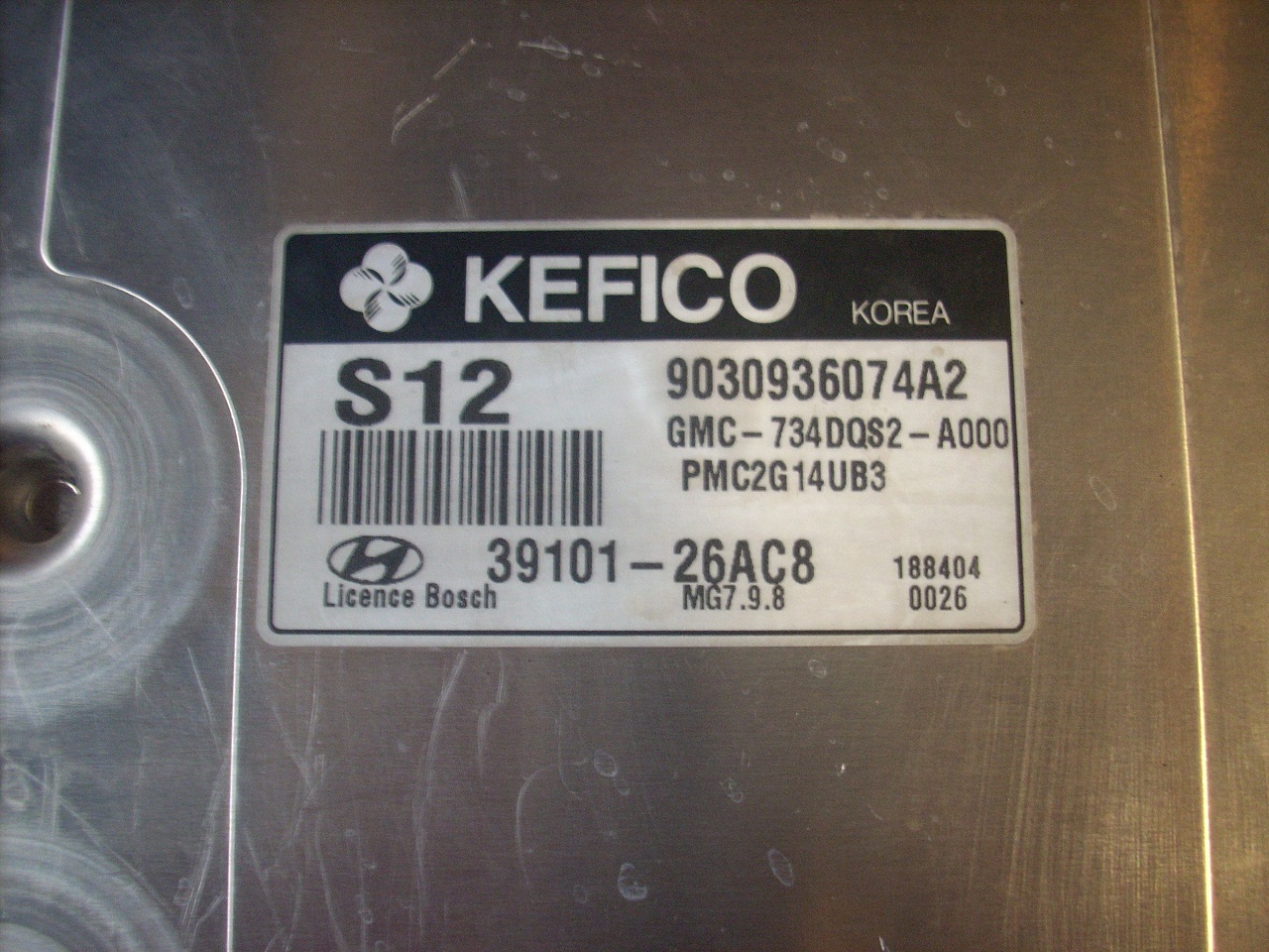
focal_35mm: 37
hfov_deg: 50.1
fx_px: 1356
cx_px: 634
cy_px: 476
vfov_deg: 38.7
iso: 200
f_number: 2.8
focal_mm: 6.2
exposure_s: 1/15.7
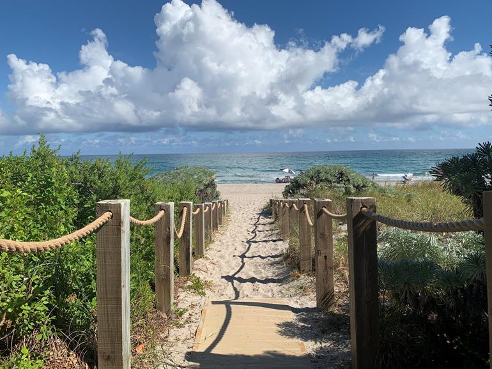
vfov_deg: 51.4
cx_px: 250
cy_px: 183
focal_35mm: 27
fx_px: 384
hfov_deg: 65.3
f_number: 1.8
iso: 25
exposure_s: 1/3650
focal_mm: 4.25
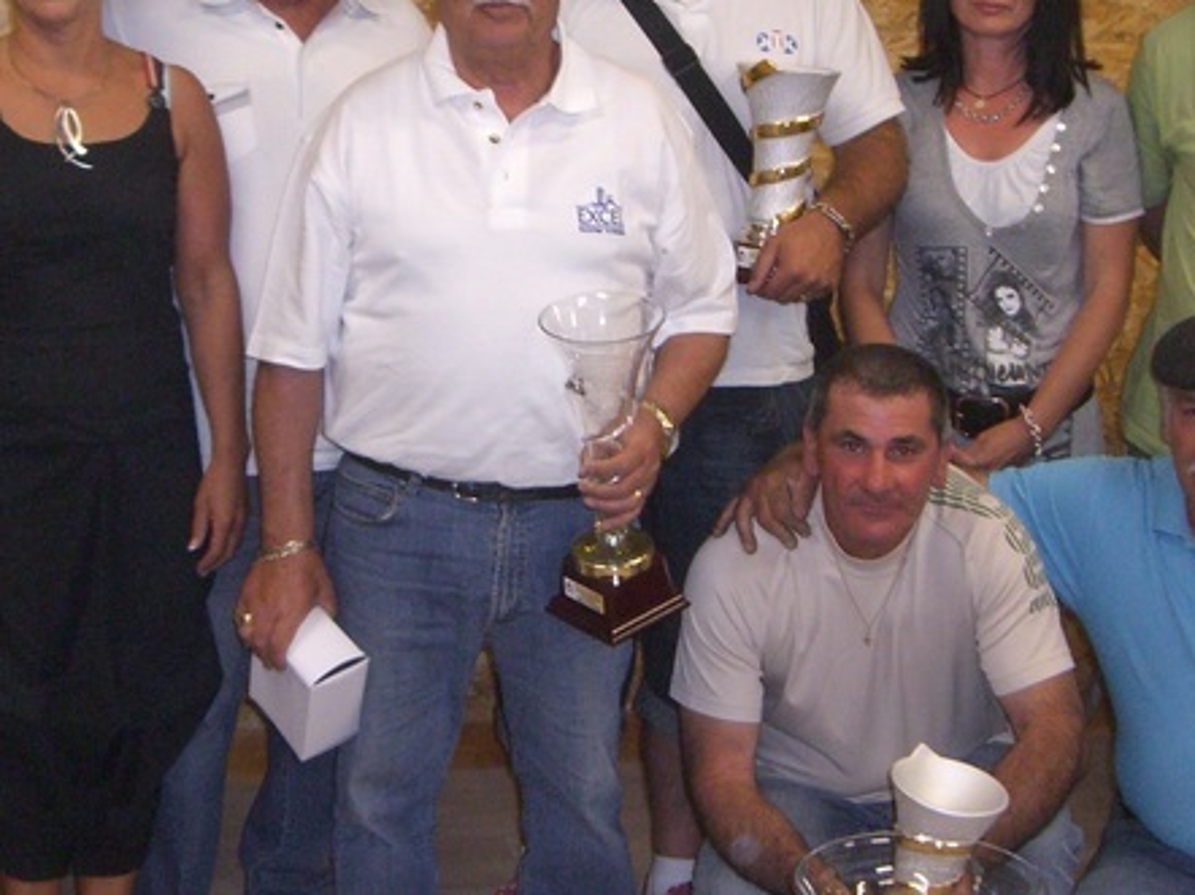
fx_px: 2553
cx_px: 600
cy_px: 461
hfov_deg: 26.3
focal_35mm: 74
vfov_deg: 19.9
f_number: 2.7
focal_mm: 6.2
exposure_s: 1/60
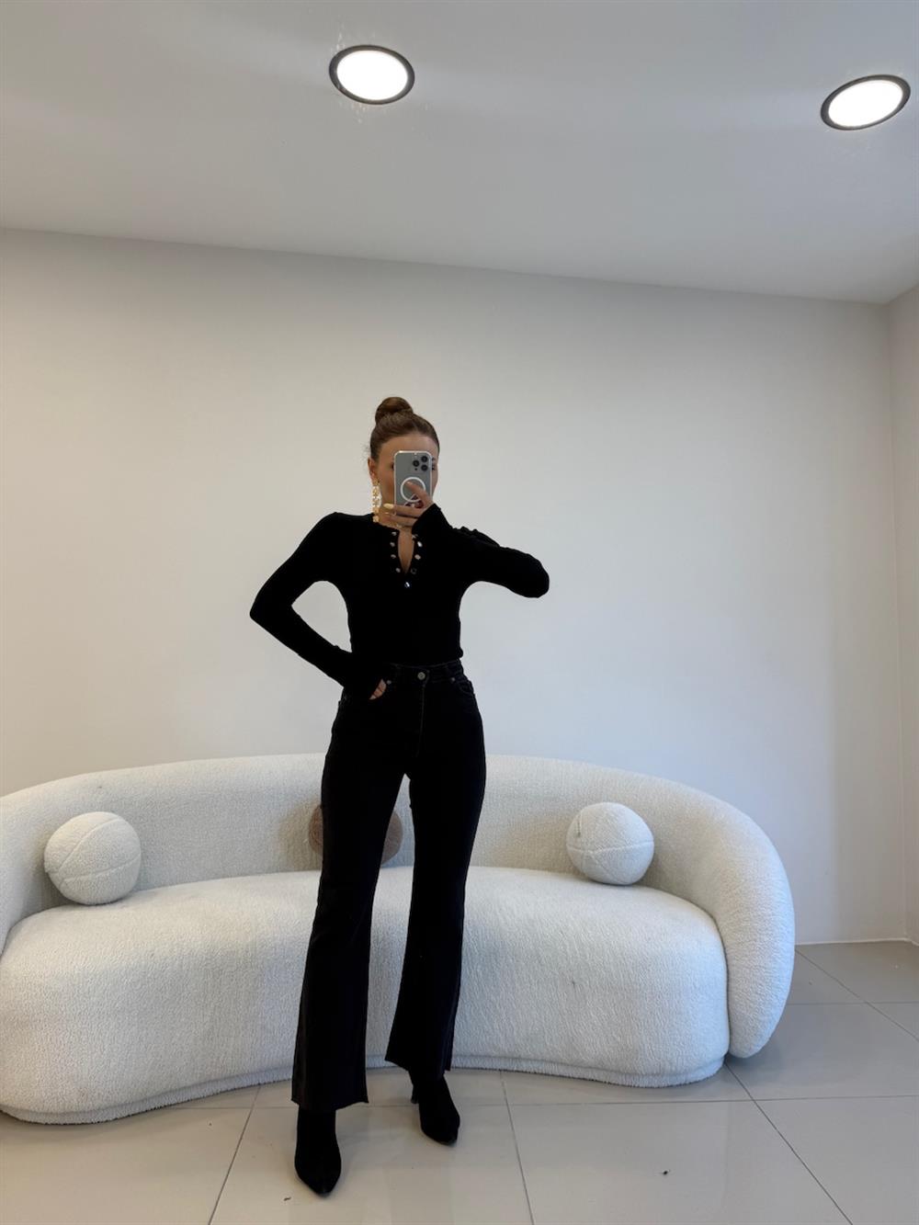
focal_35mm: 24
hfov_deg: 56.8
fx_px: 849
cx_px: 460
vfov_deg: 71.6
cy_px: 612
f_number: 1.78
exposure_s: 1/143
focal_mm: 6.76
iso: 50
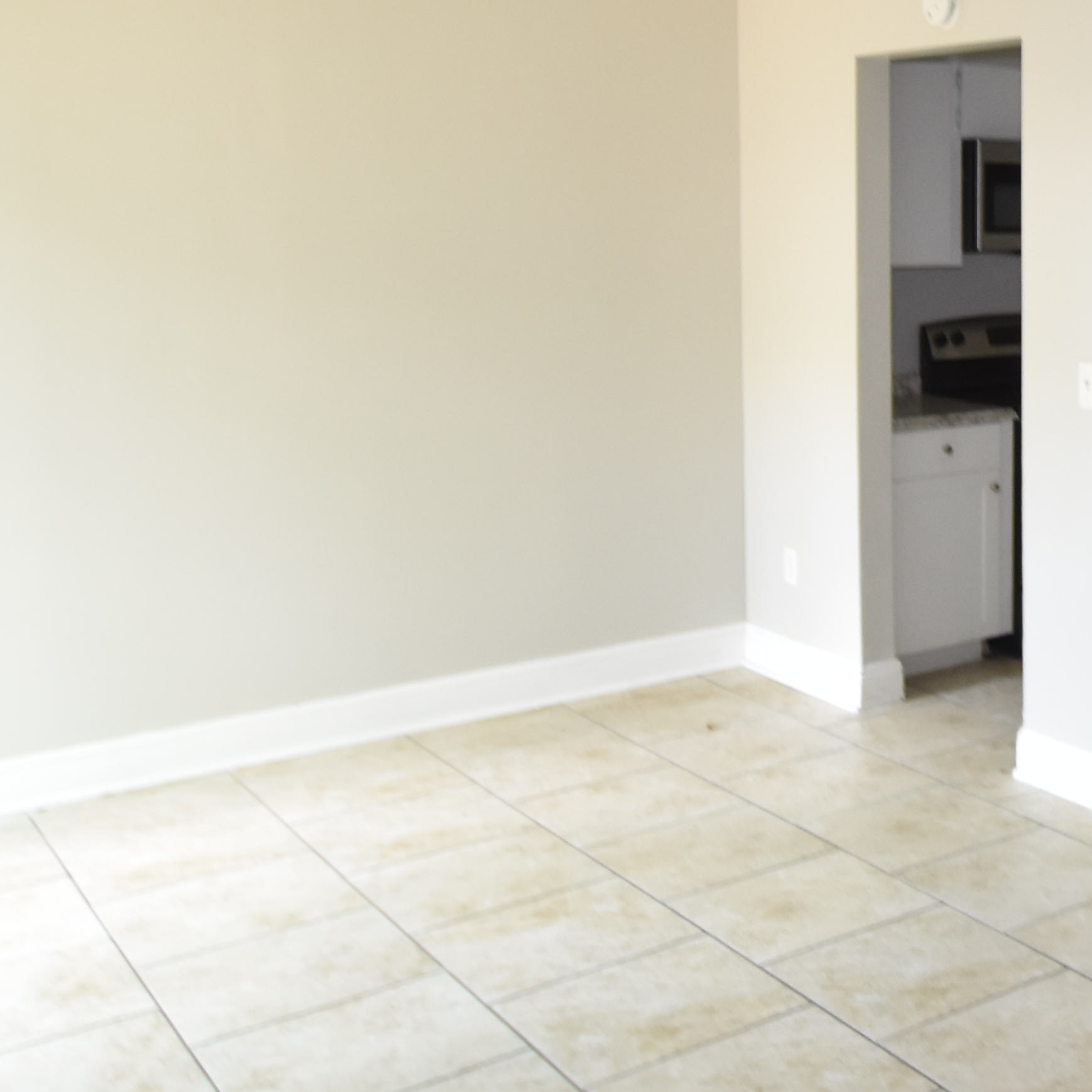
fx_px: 1570
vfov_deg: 37.6
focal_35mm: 44
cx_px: 1307
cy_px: 305
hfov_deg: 32.0
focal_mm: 10
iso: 800
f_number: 3.5
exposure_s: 1/20
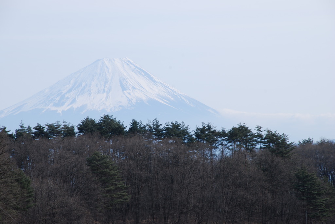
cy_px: 112
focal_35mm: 255
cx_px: 168
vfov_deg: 5.4
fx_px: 2375
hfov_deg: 8.1
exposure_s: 1/100
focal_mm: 170
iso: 100
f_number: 13
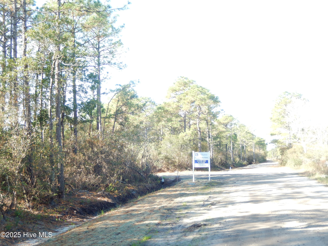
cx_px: 164
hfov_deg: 42.1
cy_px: 123
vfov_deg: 32.2
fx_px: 426
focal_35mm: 45
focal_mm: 8.1
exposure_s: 1/100
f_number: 4.3
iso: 125
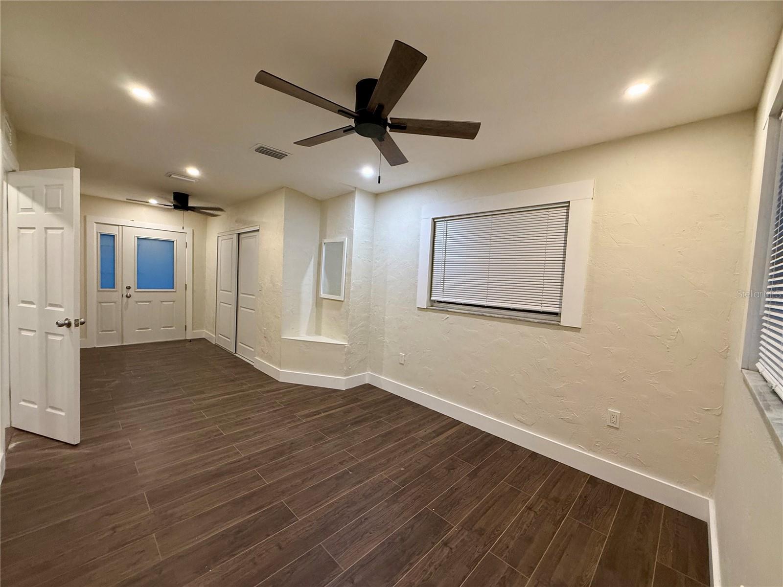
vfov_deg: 85.7
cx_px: 392
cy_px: 294
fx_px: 317
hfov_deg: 102.1
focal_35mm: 14
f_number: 2.2
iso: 200
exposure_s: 1/60
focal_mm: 2.22
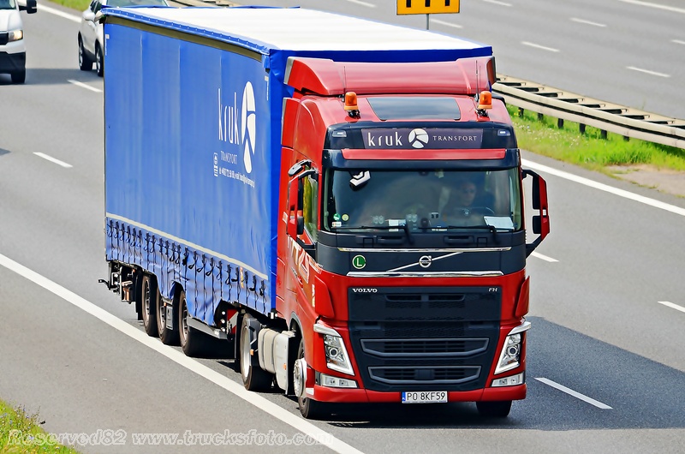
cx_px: 342
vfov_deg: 3.3
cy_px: 227
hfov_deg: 4.9
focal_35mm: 420
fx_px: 7976
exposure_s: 1/800
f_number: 7.1
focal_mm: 280
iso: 250
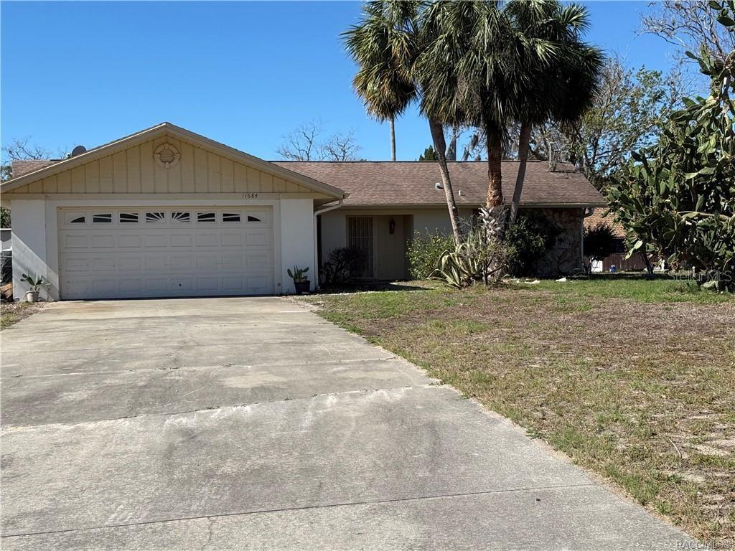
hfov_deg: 39.7
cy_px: 276
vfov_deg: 30.3
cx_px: 368
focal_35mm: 48
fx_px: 1019
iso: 80
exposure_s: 1/4587
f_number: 1.78
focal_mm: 6.76
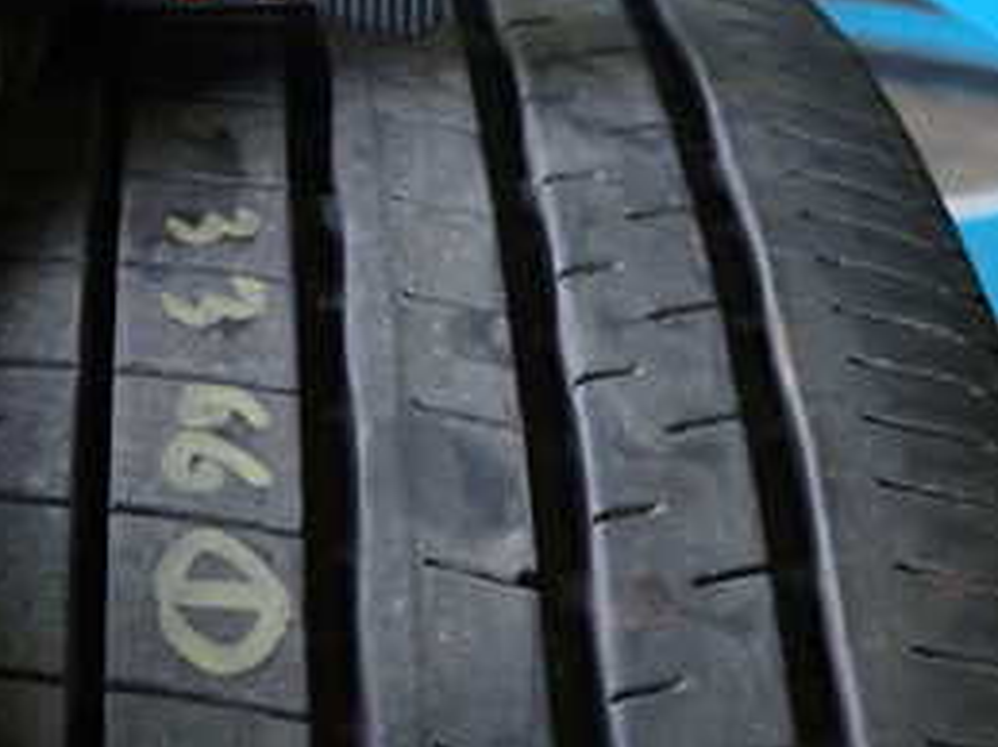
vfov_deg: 25.1
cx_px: 270
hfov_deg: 32.7
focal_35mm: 58
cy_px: 512
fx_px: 1671
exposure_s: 1/30
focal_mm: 4.5
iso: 320
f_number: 2
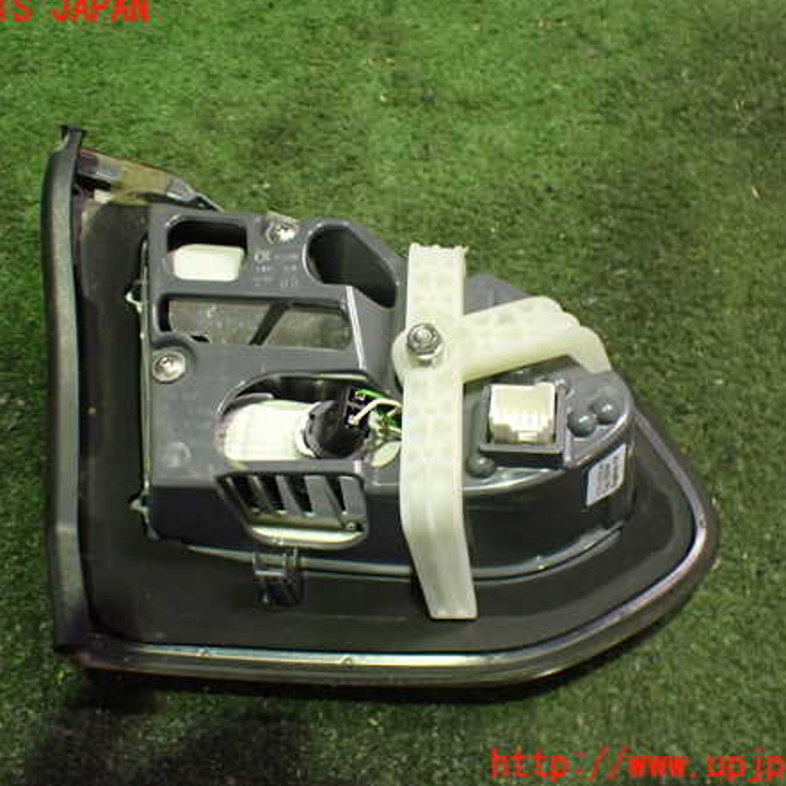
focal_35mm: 36
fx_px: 925
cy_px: 388
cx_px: 359
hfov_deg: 46.0
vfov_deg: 46.0
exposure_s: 1/30
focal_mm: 5.4
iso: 800
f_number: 2.3
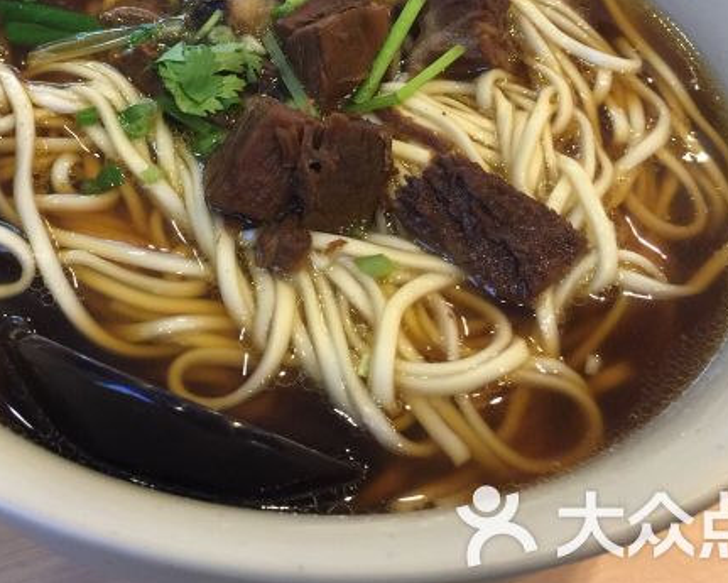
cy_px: 170
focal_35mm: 46
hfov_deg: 40.1
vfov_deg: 32.3
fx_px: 991
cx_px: 289
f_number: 2.2
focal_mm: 4.15
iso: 125
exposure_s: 1/10
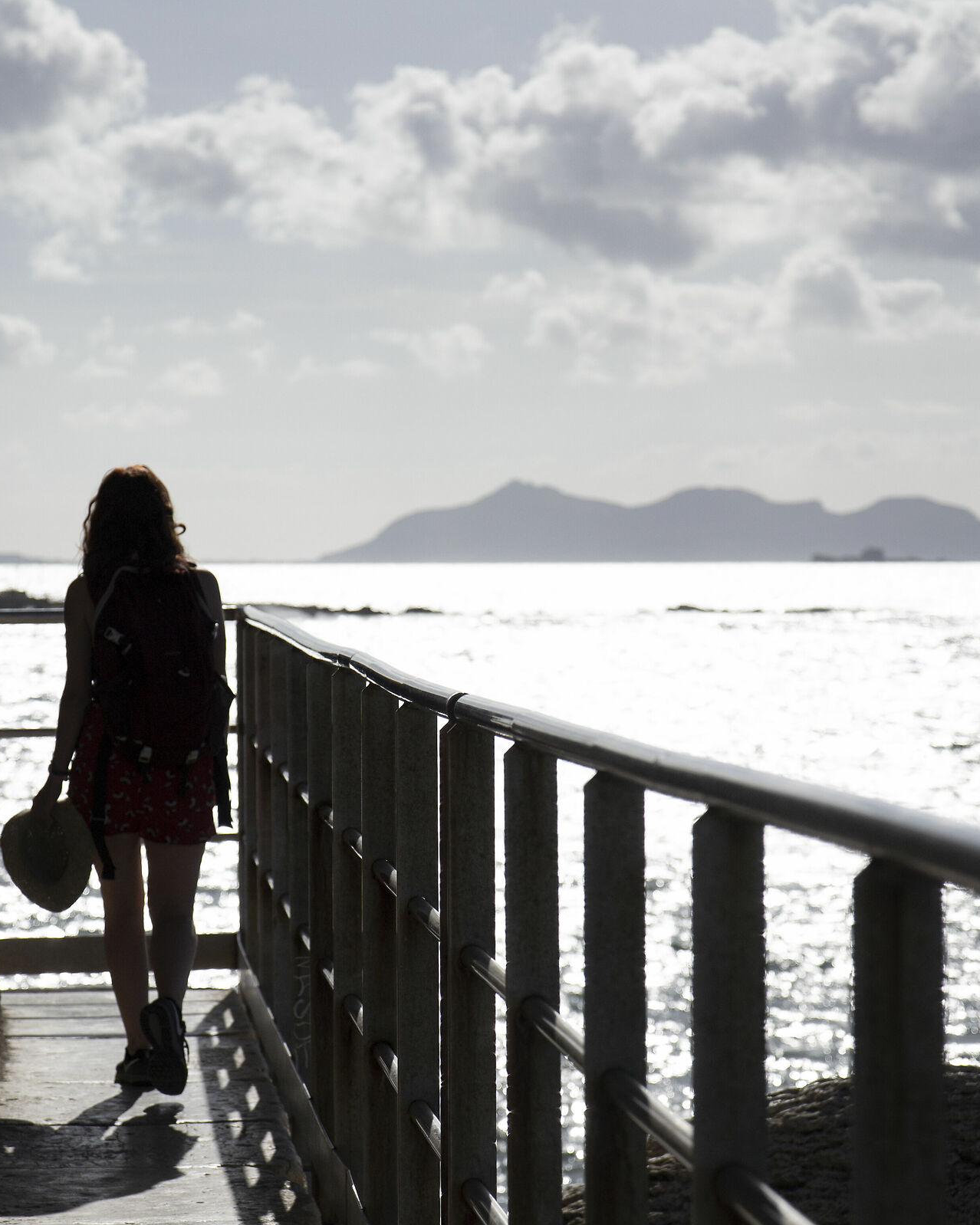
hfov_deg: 10.4
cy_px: 612
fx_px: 5367
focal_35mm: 148
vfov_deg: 13.0
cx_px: 459
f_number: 4.5
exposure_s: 1/4000
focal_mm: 70
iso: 160
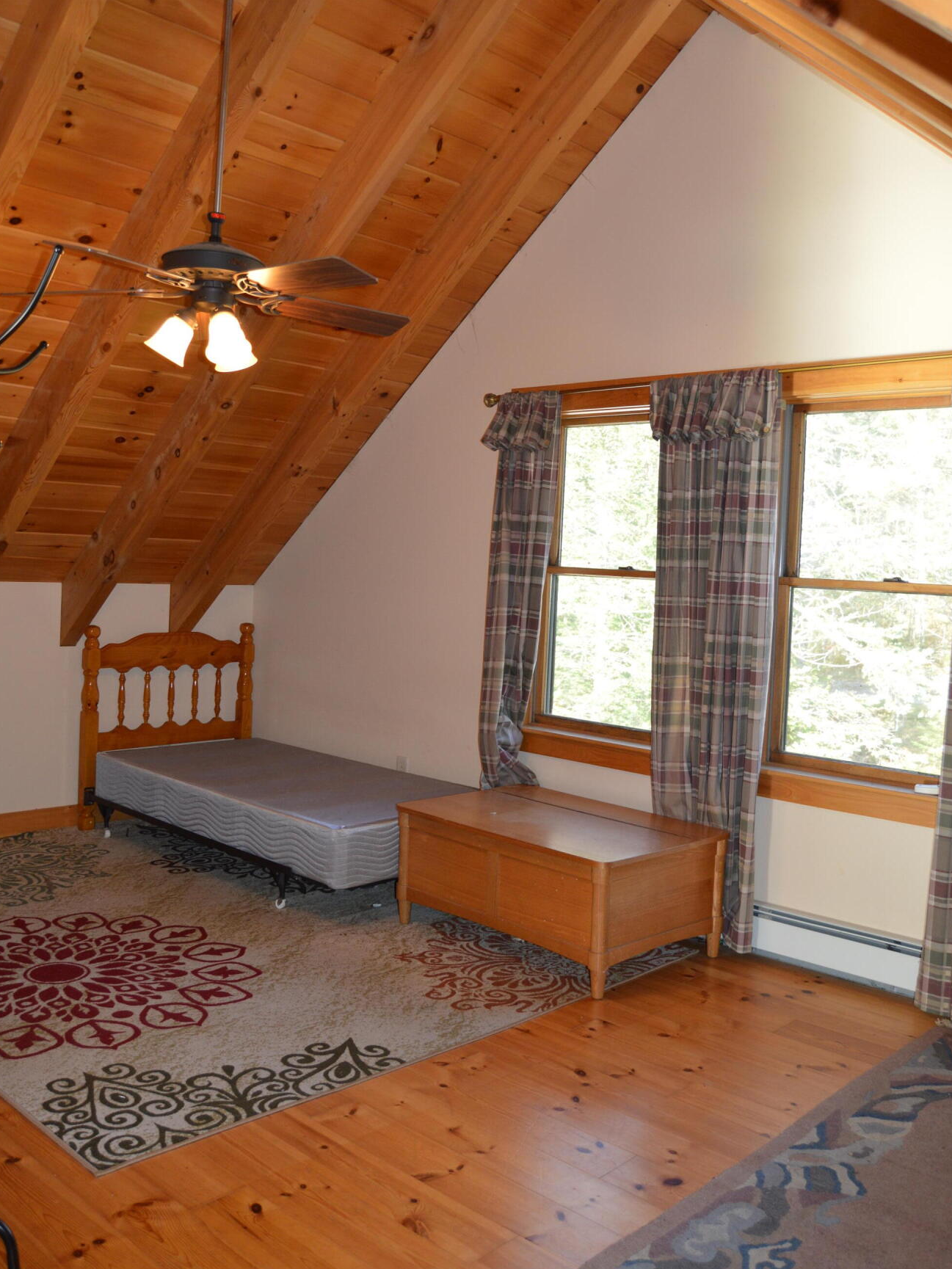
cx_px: 479
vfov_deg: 59.9
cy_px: 575
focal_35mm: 30
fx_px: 1100
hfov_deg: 46.8
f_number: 4
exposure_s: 1/80
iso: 400
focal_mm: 18
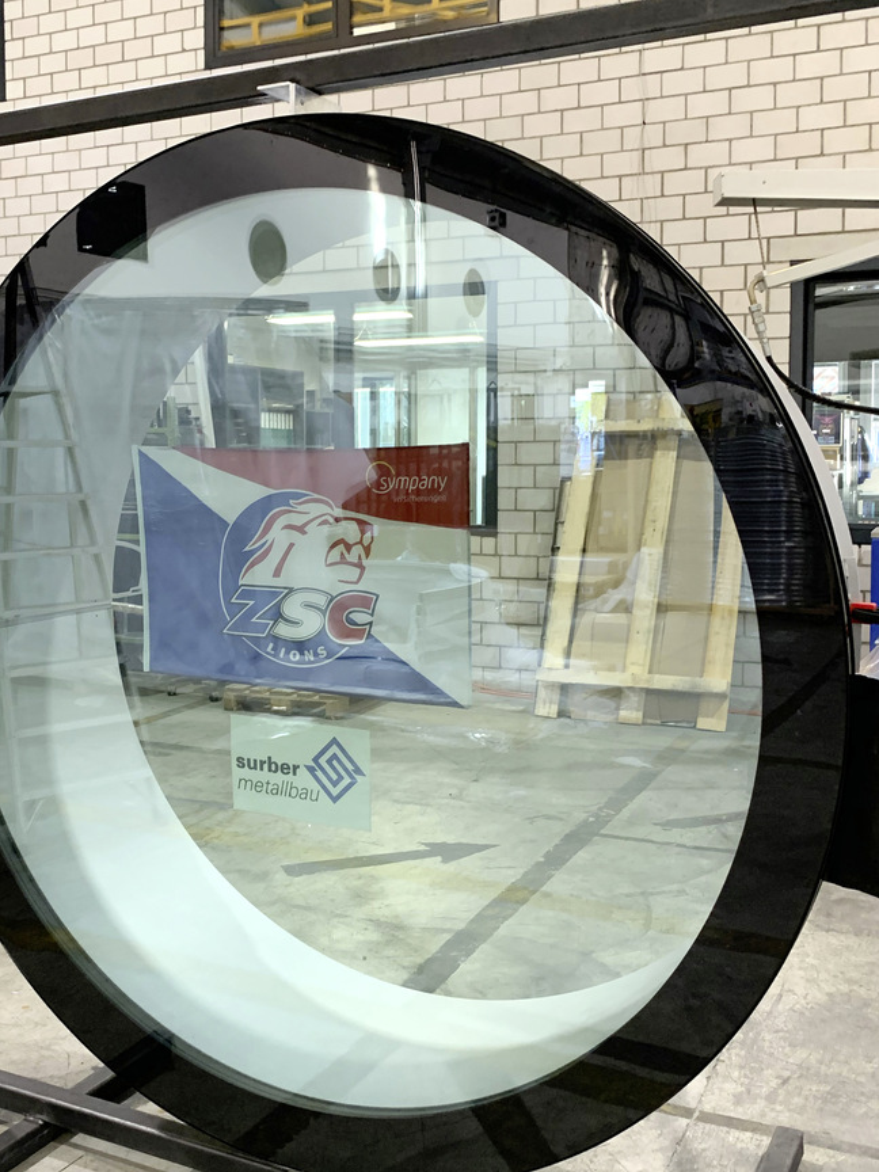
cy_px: 724
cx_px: 320
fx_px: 1185
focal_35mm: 35
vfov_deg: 52.1
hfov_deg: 40.4
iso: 200
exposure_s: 1/60
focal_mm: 4.25
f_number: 1.8
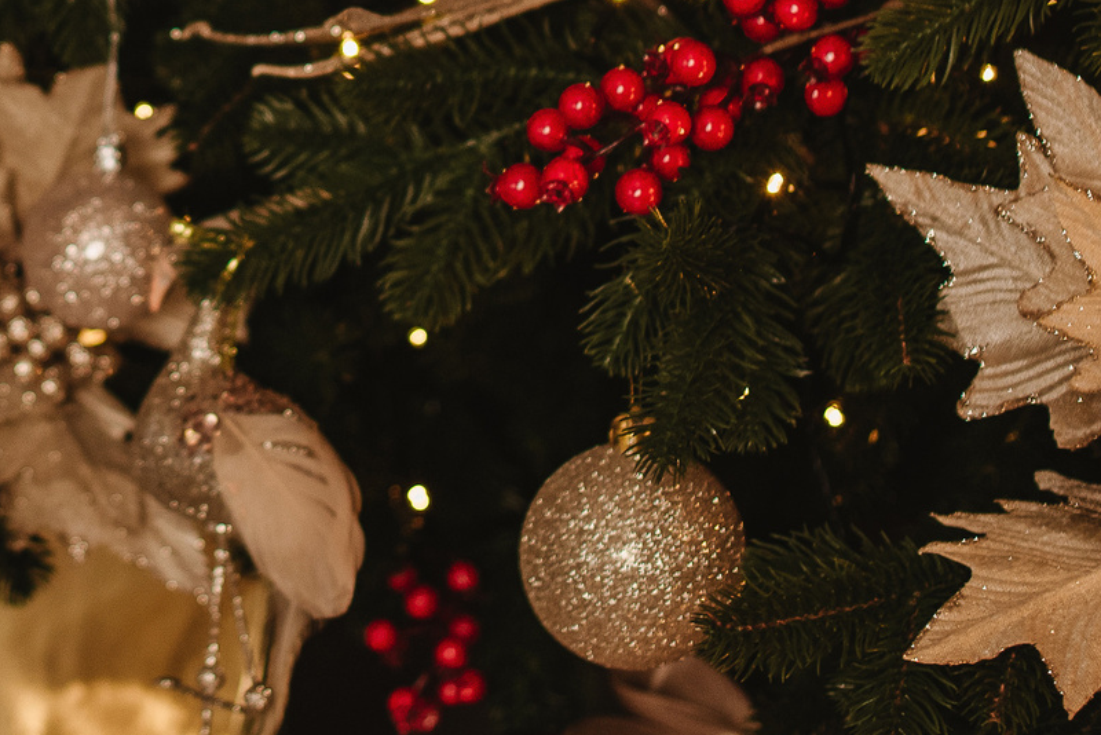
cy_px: -381
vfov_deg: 8.4
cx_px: -146
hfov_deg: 12.6
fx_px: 4895
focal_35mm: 160
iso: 500
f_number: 2.5
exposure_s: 1/200
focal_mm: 50
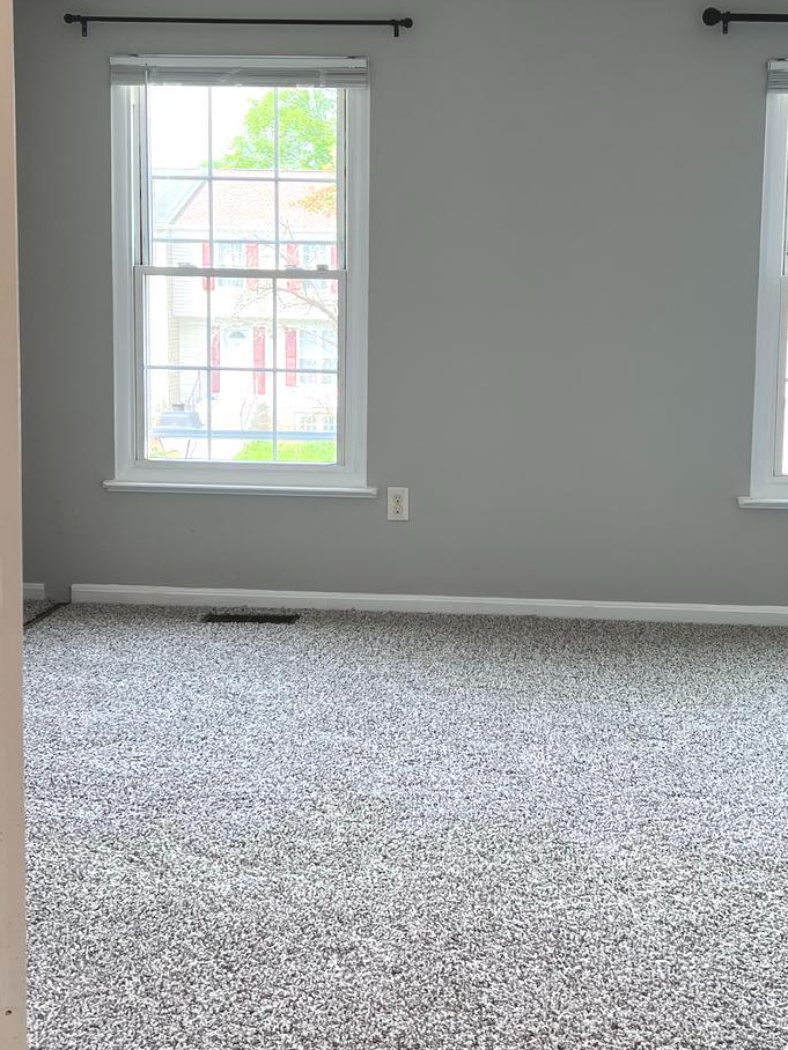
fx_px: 1335
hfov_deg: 32.8
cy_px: 395
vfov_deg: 42.6
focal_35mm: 44
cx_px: 480
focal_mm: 5.7
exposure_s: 1/163
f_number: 1.5
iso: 50
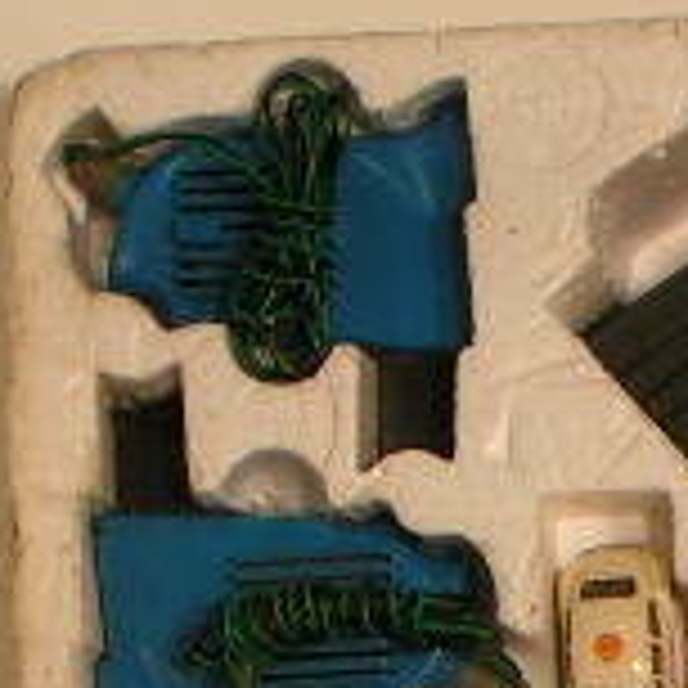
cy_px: 1061
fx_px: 5667
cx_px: 1142
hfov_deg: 6.8
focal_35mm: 252
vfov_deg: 6.8
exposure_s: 1/80
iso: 50
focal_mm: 10.5
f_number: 4
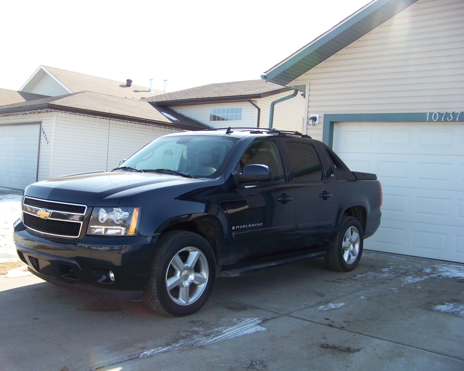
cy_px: 185
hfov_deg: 47.9
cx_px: 220
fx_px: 522
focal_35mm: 38
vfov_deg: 39.2
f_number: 2.8
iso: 72
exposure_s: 1/400
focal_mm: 5.85
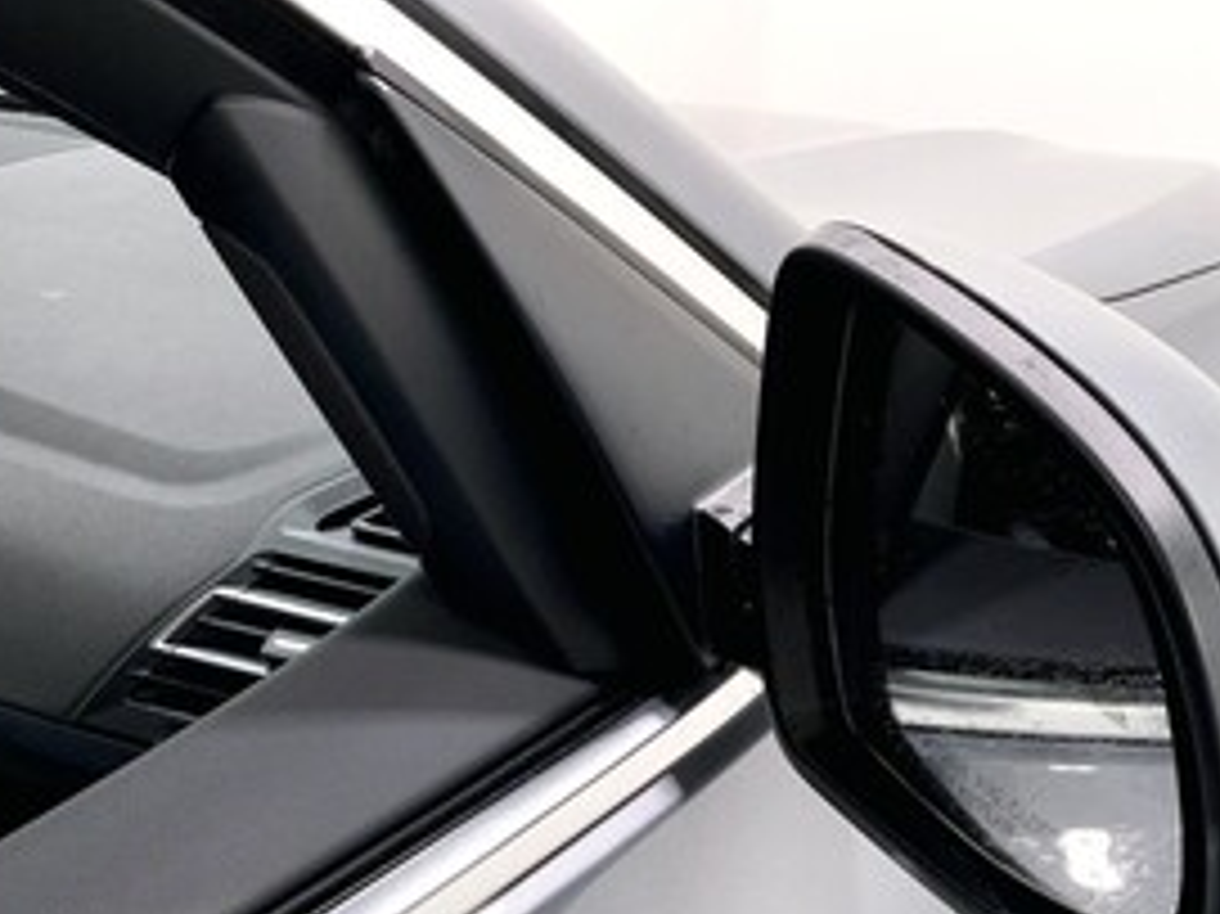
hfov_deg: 42.1
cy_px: 669
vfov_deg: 31.7
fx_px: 1585
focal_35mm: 45
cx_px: 662
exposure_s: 1/122
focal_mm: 3
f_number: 1.8
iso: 32
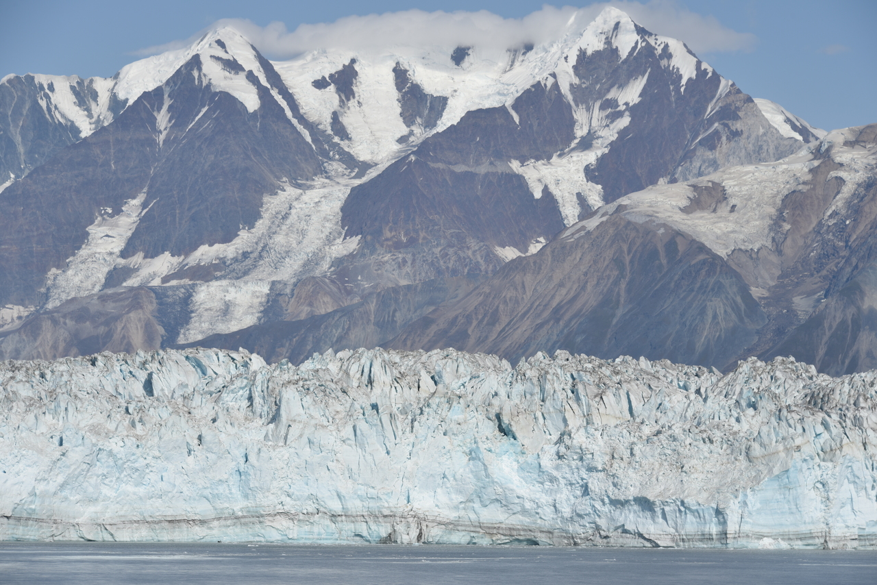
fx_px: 3533
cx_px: 438
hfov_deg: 14.2
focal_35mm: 145
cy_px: 292
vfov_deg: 9.5
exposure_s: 1/400
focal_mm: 145
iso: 100
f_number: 10
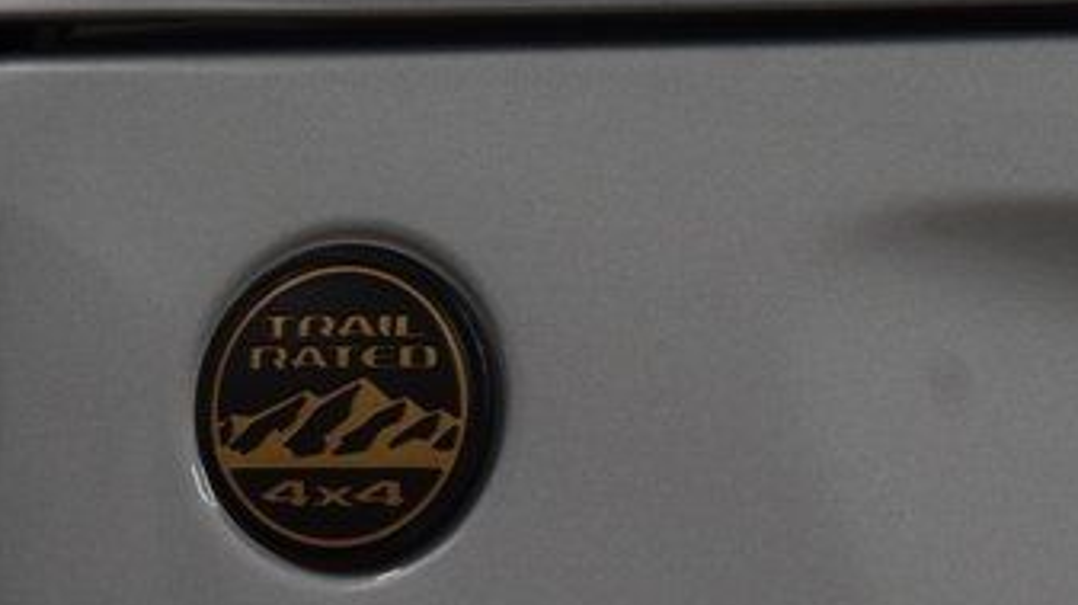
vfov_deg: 5.8
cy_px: 443
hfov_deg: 10.3
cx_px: 301
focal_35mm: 209
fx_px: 5970
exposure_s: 1/125
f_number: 6.3
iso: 1600
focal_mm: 70
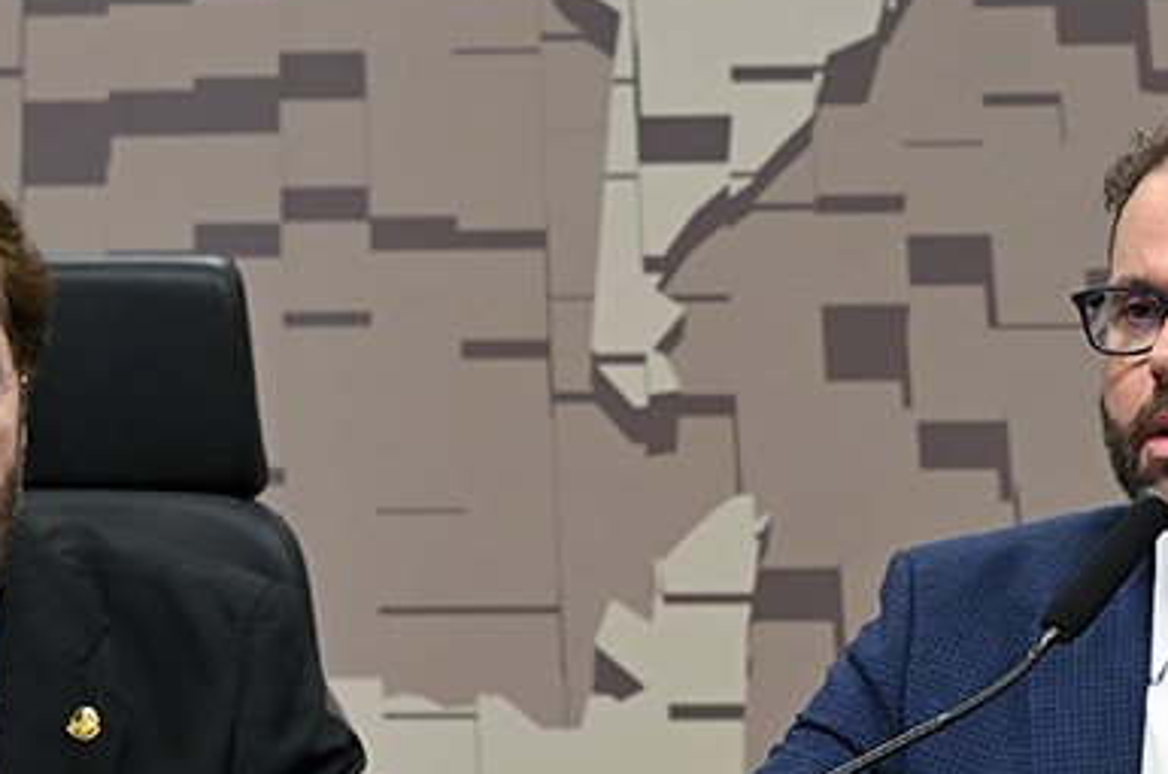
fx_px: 7965
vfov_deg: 5.6
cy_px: 434
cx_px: 589
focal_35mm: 246
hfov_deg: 8.4
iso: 800
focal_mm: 110
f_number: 4
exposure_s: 1/60
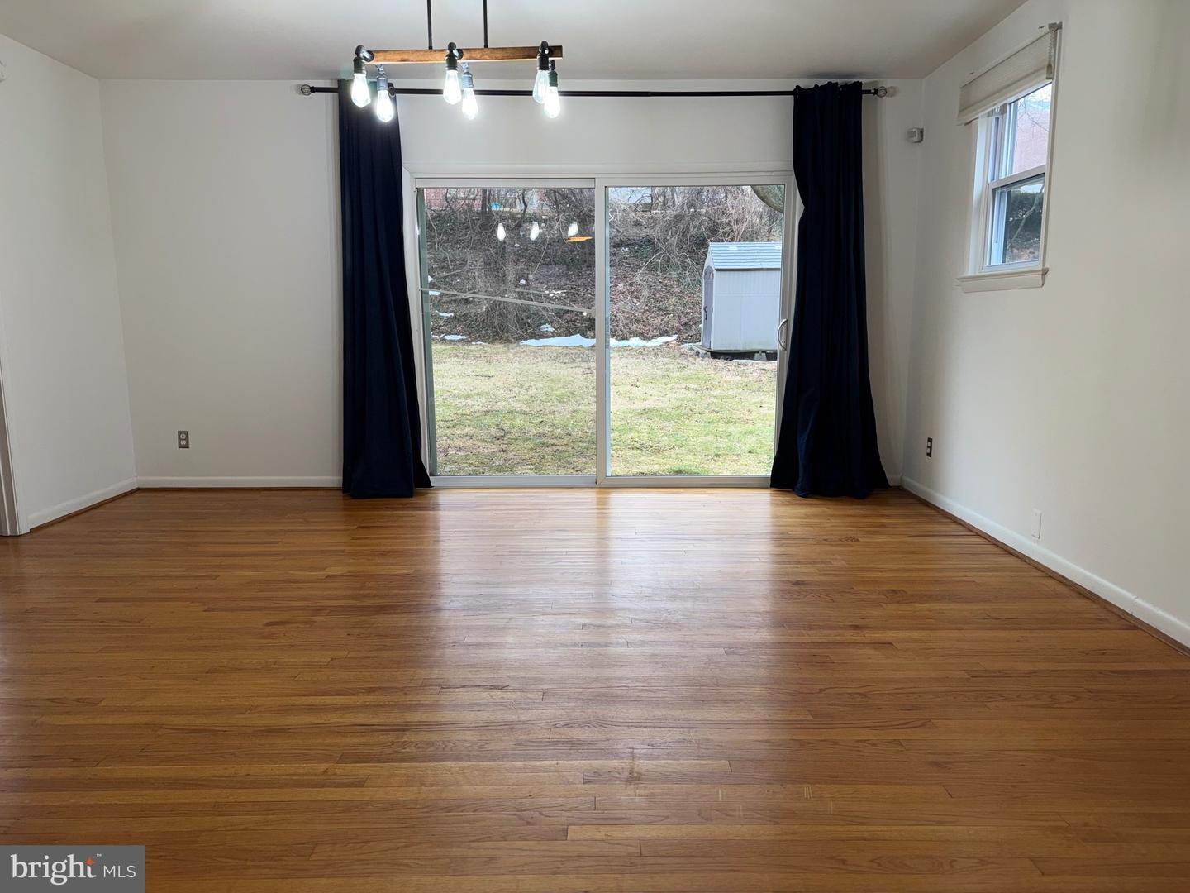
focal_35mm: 24
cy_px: 446
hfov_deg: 71.6
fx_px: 825
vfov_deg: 56.8
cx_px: 595
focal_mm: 6.76
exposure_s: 1/52
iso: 50
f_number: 1.78
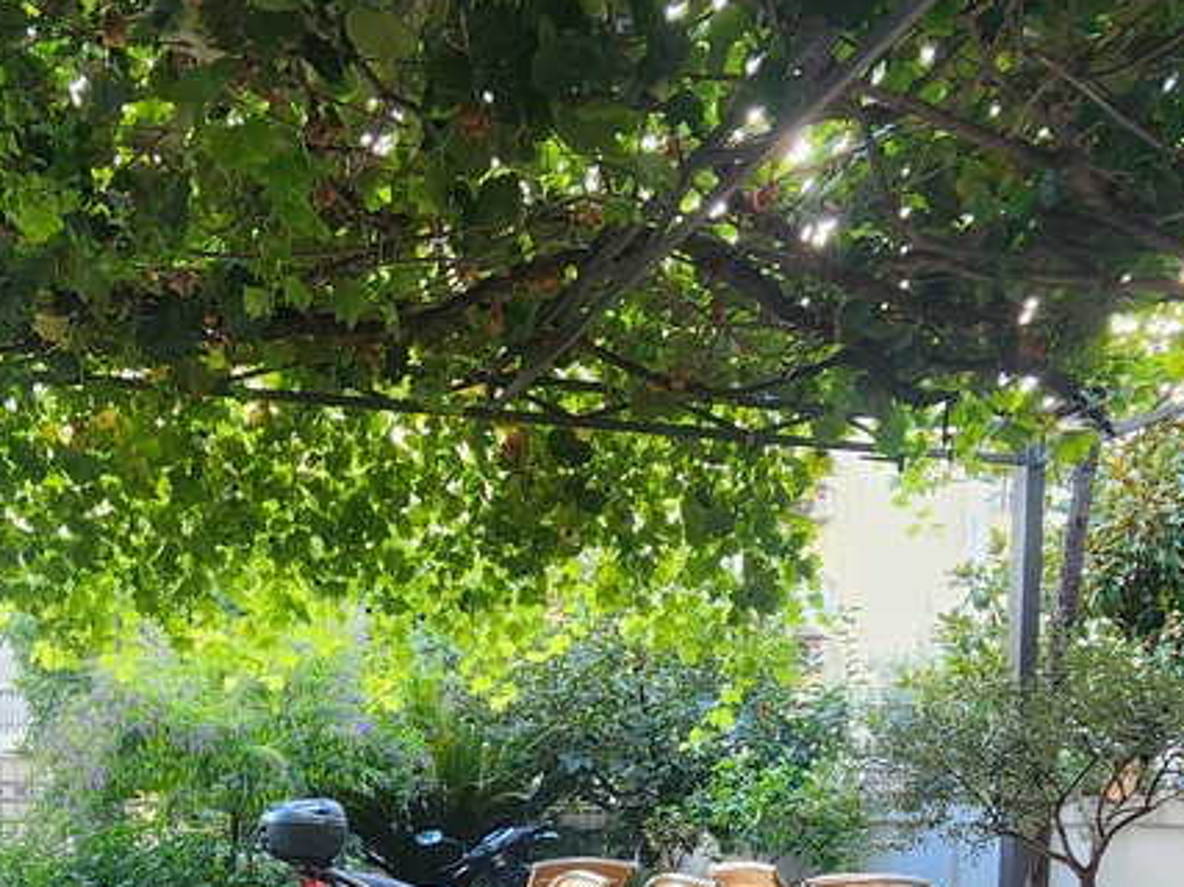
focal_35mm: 35
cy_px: 898
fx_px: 1197
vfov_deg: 36.4
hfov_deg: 51.5
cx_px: 377
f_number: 2.2
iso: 80
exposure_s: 1/50
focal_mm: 2.2
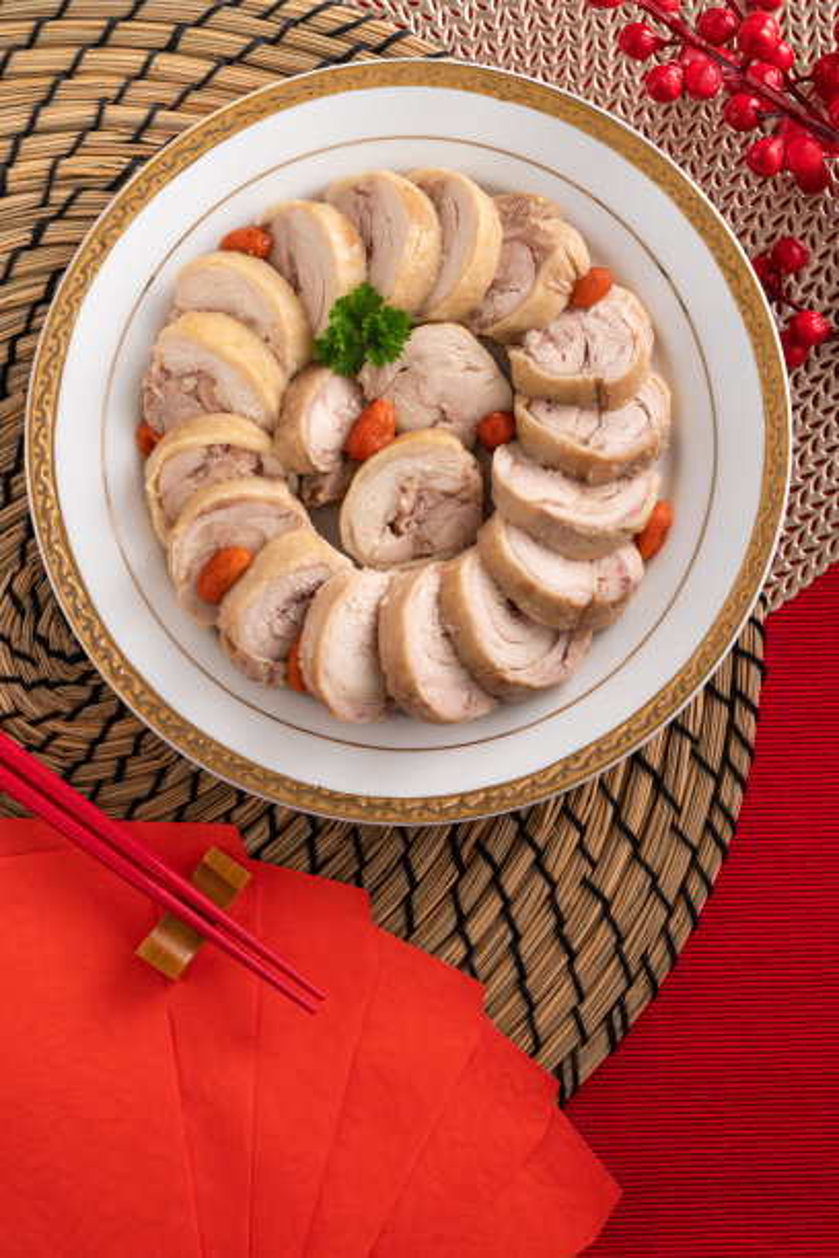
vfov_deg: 16.9
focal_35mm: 121
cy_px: 629
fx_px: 4230
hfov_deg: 11.3
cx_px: 420
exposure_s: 1/160
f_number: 10
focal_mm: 121
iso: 100
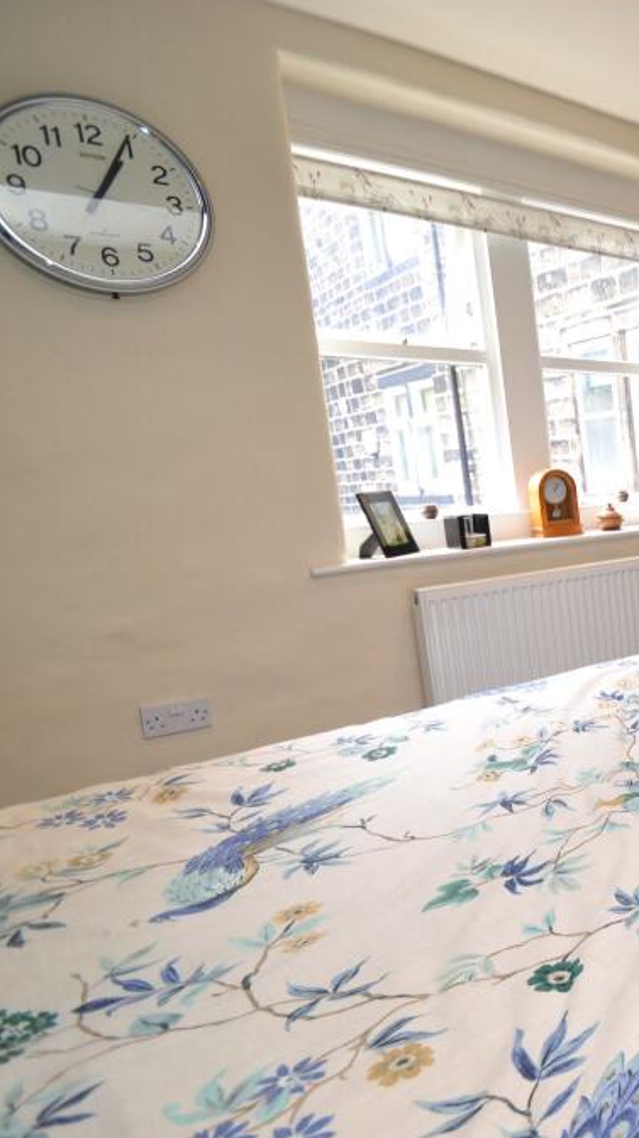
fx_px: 724
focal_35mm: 24
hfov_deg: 32.7
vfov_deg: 76.3
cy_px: 569
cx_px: 866
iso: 400
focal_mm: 10
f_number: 4
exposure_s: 1/60
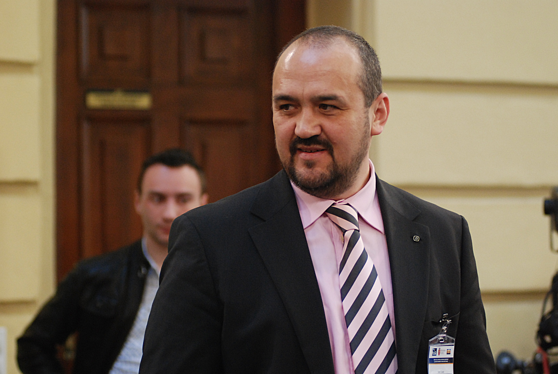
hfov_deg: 17.0
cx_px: 279
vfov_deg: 11.5
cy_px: 187
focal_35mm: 120
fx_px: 1862
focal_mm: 80
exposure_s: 1/320
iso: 1000
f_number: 2.8
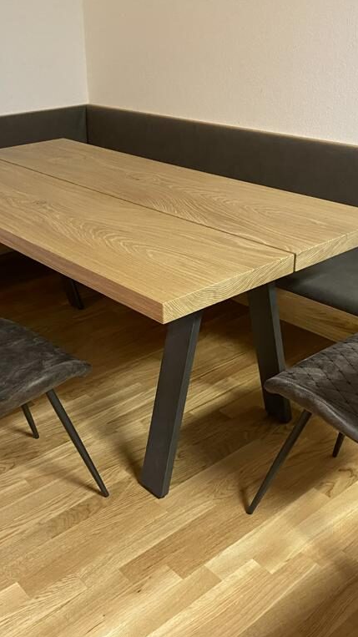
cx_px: 146
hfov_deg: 31.1
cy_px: 319
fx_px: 641
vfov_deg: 52.8
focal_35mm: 38
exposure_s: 1/33
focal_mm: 4.25
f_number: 1.8
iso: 400
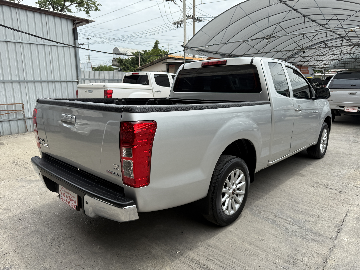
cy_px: 135
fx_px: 250
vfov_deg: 56.8
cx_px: 180
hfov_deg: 71.6
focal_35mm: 24
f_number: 1.78
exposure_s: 1/2907
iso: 80
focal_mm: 6.76
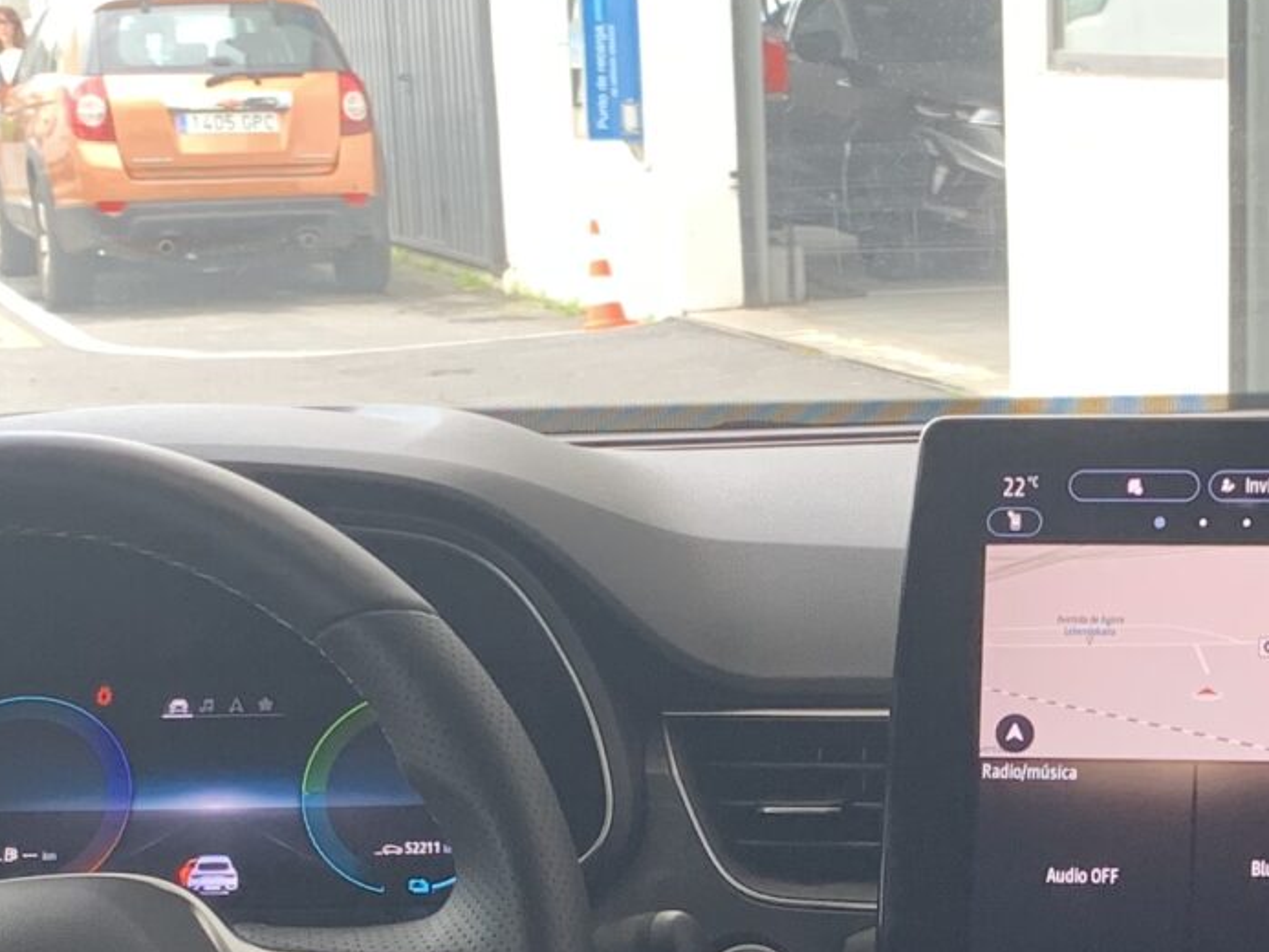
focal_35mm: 96
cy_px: 1000
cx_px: 1097
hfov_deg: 20.1
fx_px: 3520
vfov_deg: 15.1
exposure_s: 1/121
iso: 80
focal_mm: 4.25
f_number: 1.8
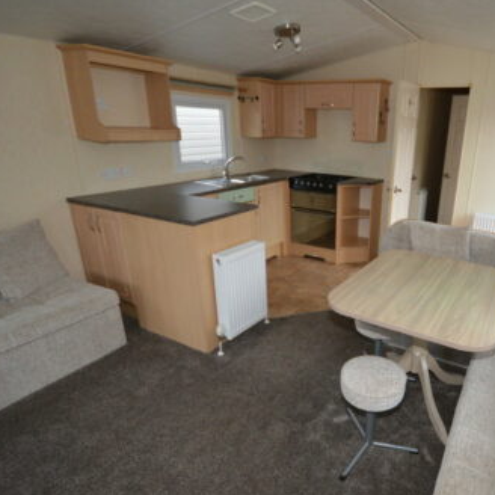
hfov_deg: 69.4
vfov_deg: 72.1
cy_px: 255
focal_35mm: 21
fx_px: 340
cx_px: 343
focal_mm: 10
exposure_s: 1/60
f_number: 4
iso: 1800
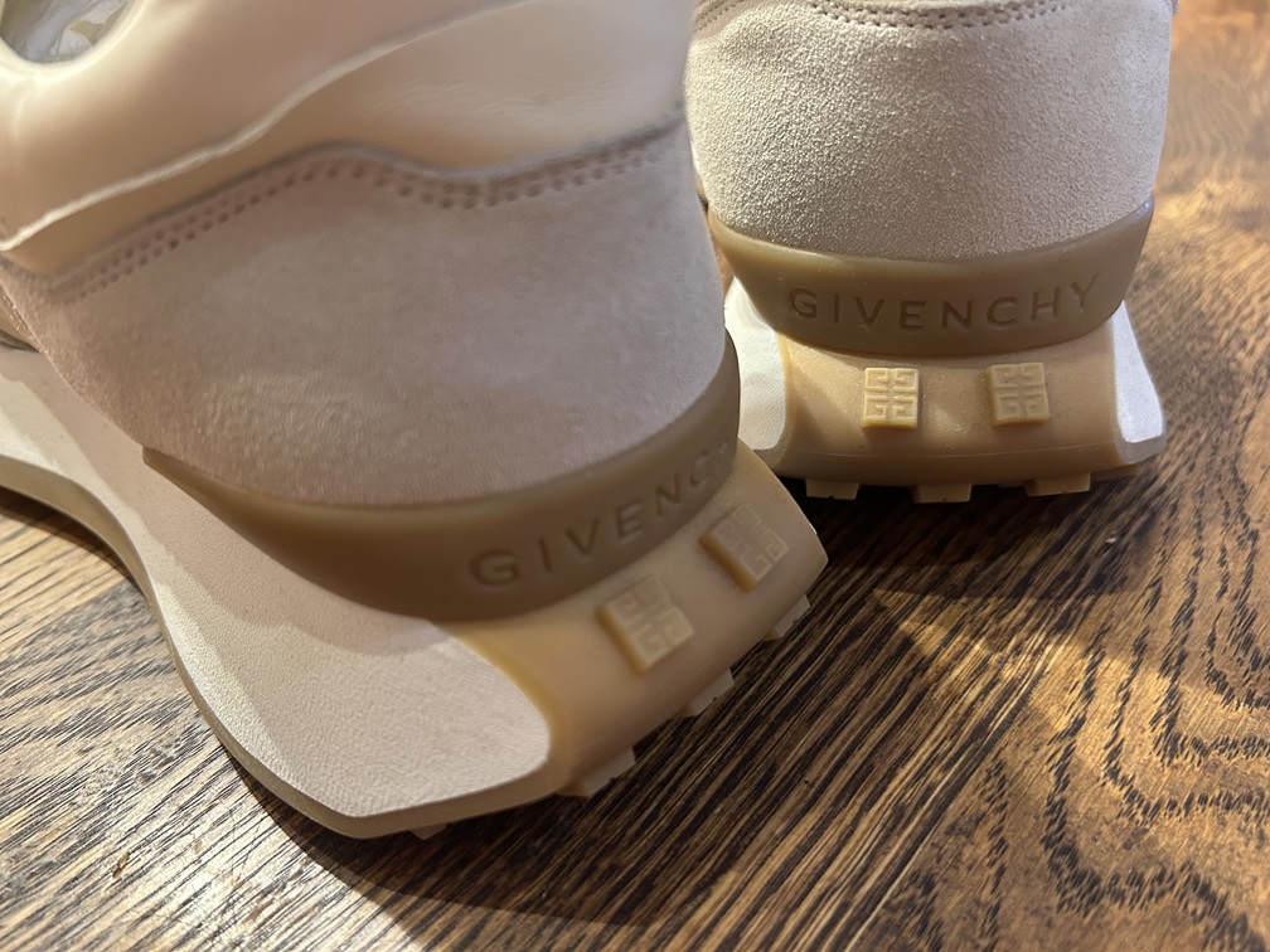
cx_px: 635
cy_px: 476
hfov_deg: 67.3
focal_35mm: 26
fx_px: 954
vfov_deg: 53.1
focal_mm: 5.7
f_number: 1.5
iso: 250
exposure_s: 1/56
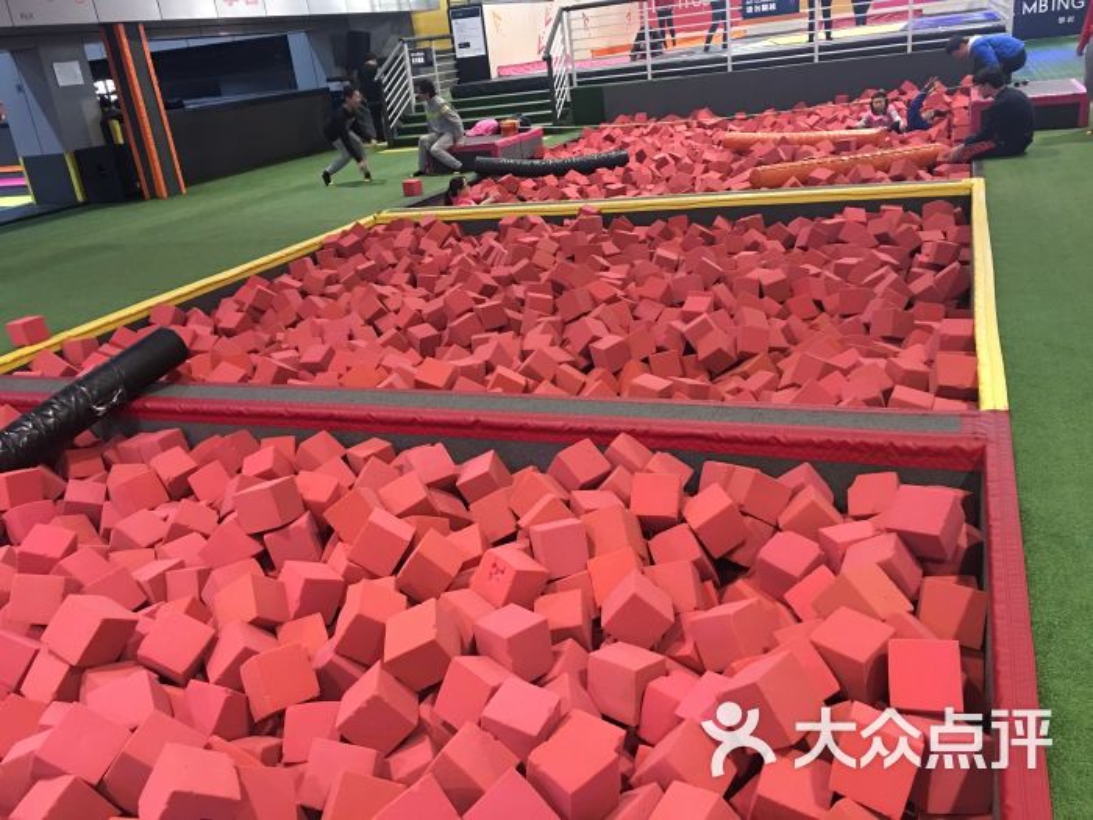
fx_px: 916
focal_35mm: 29
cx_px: 546
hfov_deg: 61.7
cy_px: 410
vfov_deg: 48.2
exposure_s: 1/17
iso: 125
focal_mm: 4.15
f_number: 2.2
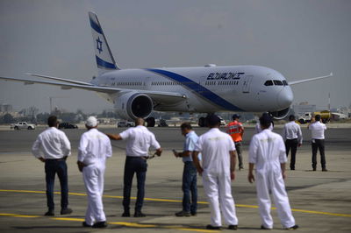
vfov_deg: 6.9
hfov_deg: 10.3
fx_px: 1948
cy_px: 116
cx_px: 176
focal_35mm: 200
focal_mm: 200
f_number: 5.6
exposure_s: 1/640
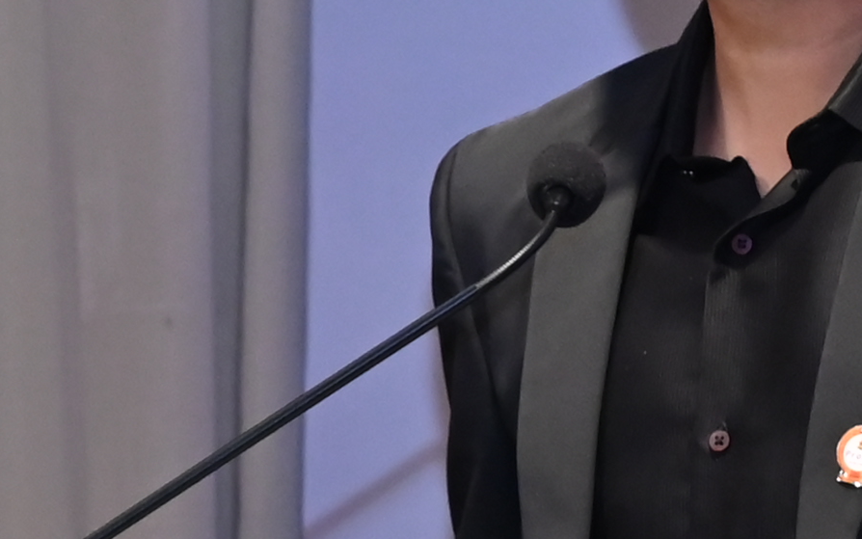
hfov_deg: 5.4
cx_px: 422
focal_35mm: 391
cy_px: 798
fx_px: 9187
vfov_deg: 3.3
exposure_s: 1/125
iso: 1600
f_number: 5.6
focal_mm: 57
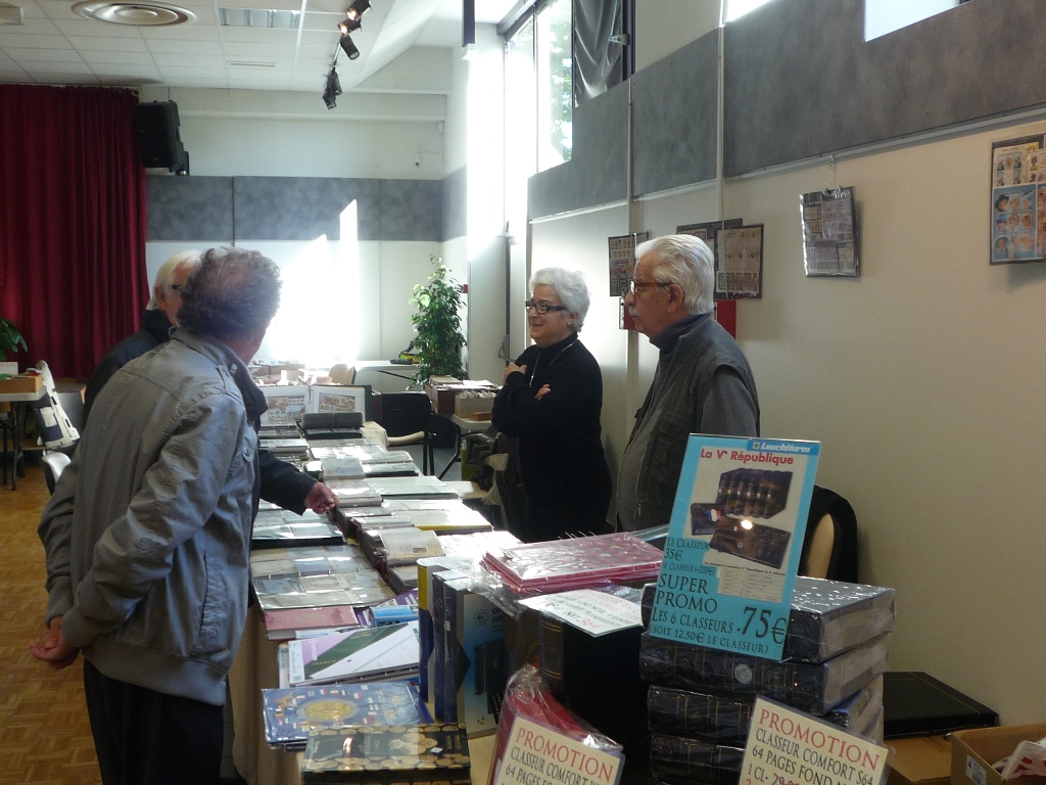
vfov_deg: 37.7
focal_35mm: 38
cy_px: 392
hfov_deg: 49.0
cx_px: 523
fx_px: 1148
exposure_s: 1/50
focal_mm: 4.7
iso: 100
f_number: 2.9
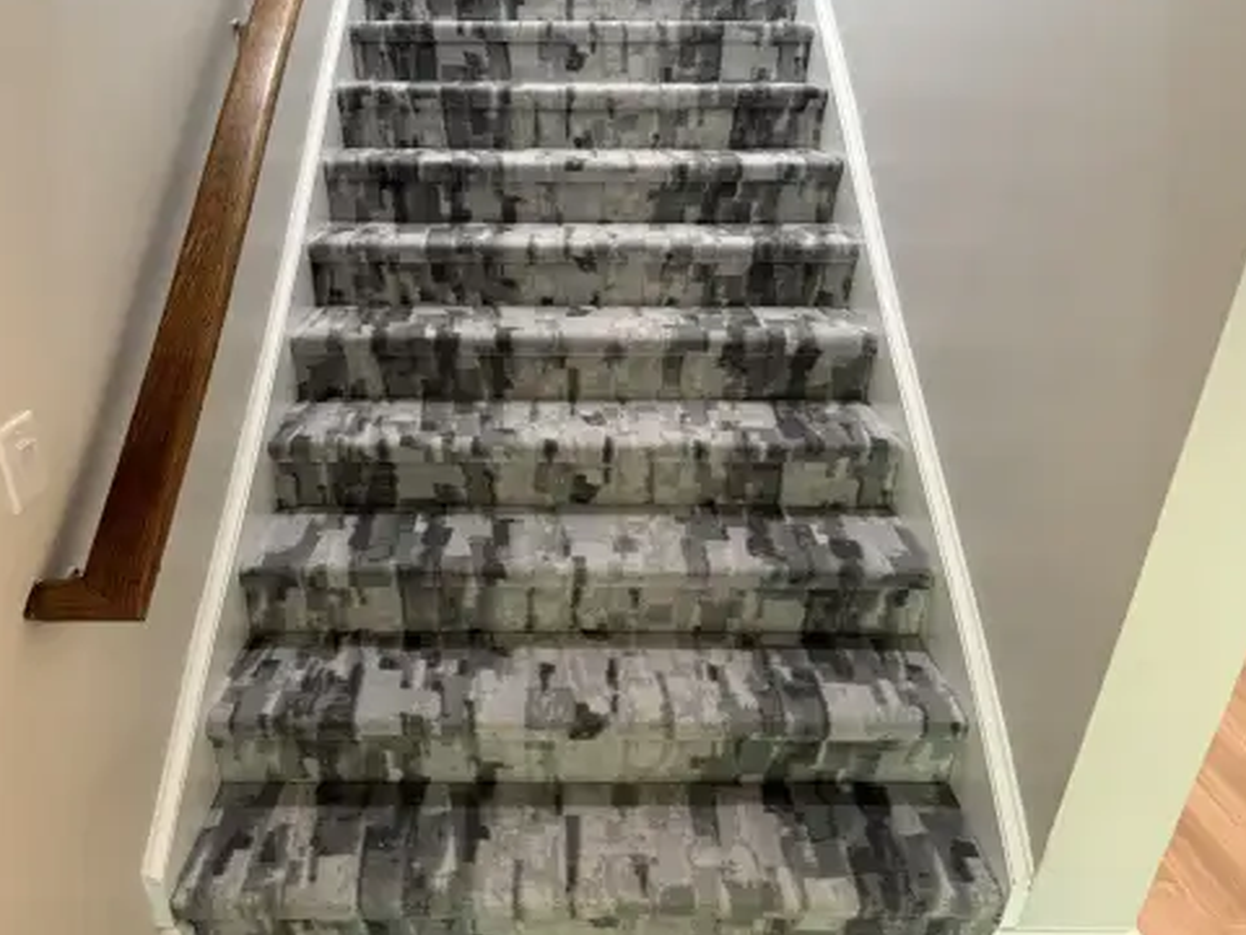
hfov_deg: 59.9
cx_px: 566
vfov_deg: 46.6
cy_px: 382
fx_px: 1080
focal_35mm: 30
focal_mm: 6.8
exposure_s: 1/60
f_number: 1.8
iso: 500
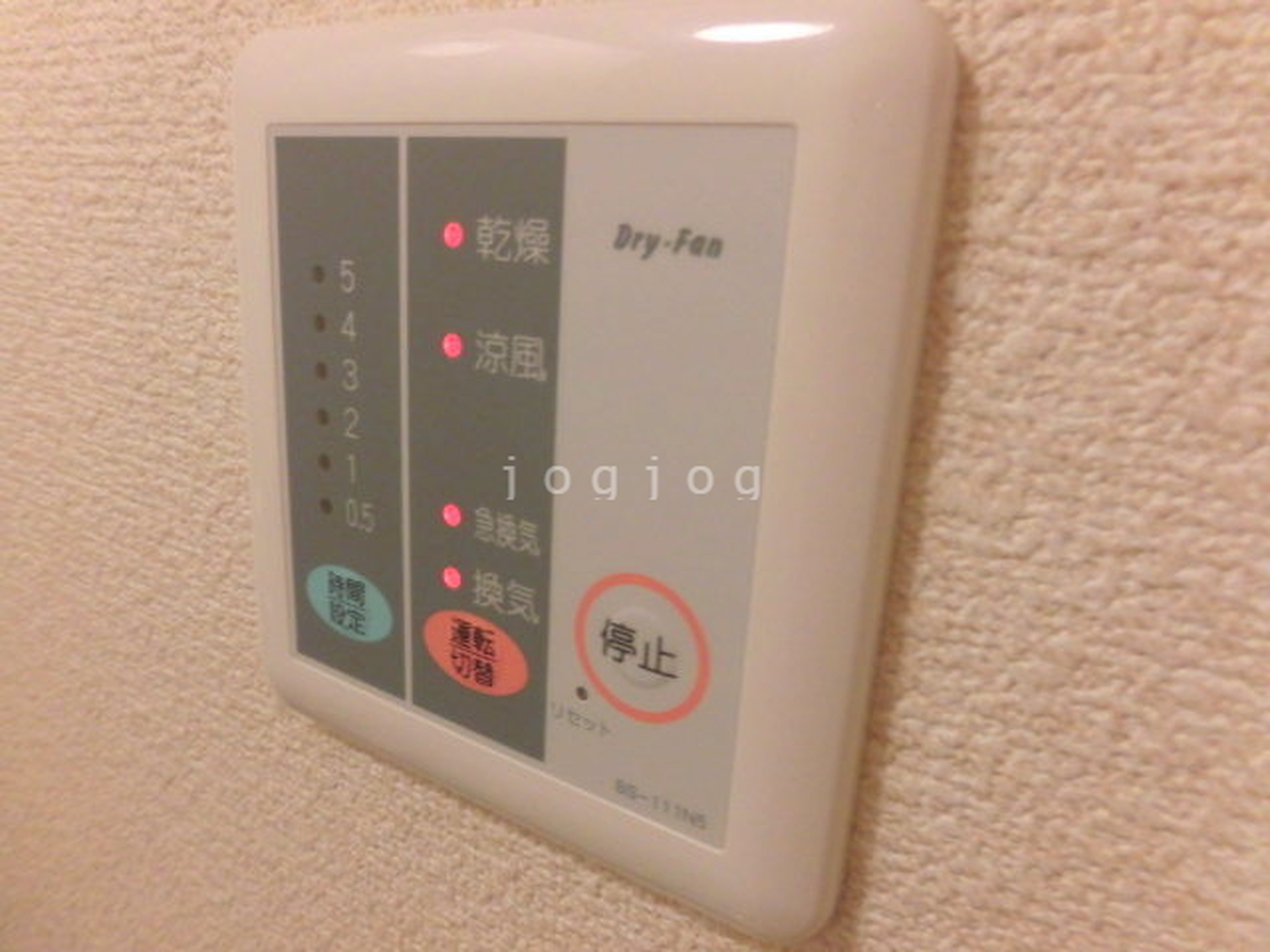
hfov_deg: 71.6
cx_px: 635
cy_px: 476
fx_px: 881
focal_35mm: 24
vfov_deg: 56.8
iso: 200
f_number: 3.1
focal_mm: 4.3
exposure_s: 1/50
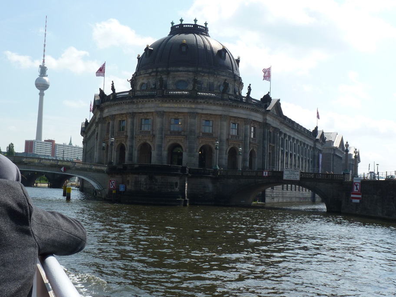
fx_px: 515
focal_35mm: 45
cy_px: 154
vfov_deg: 32.2
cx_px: 188
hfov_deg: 42.1
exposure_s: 1/320
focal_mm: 7.1
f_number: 5.6
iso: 80
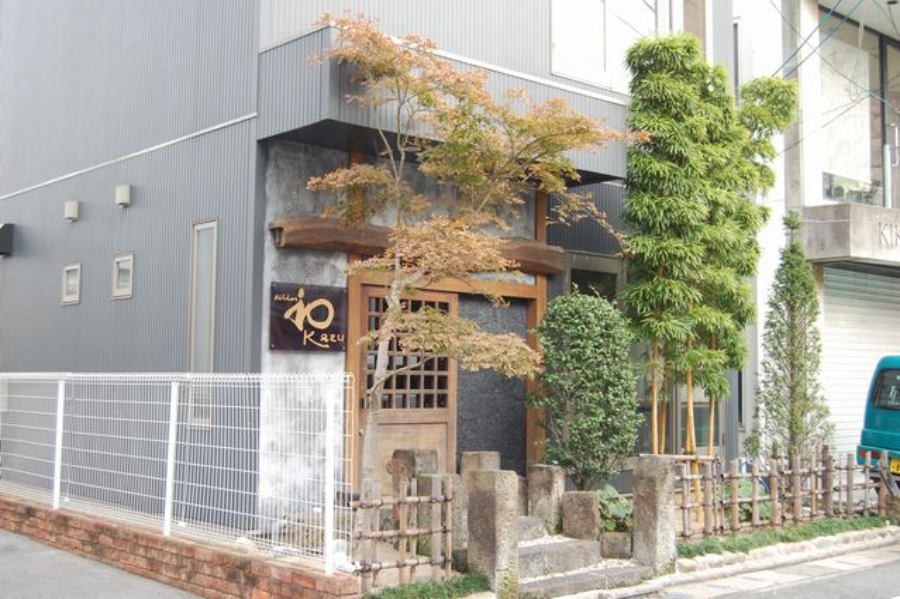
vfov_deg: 29.8
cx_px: 450
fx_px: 1124
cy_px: 300
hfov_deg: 43.6
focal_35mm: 45
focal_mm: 30
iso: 400
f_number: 5
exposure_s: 1/100
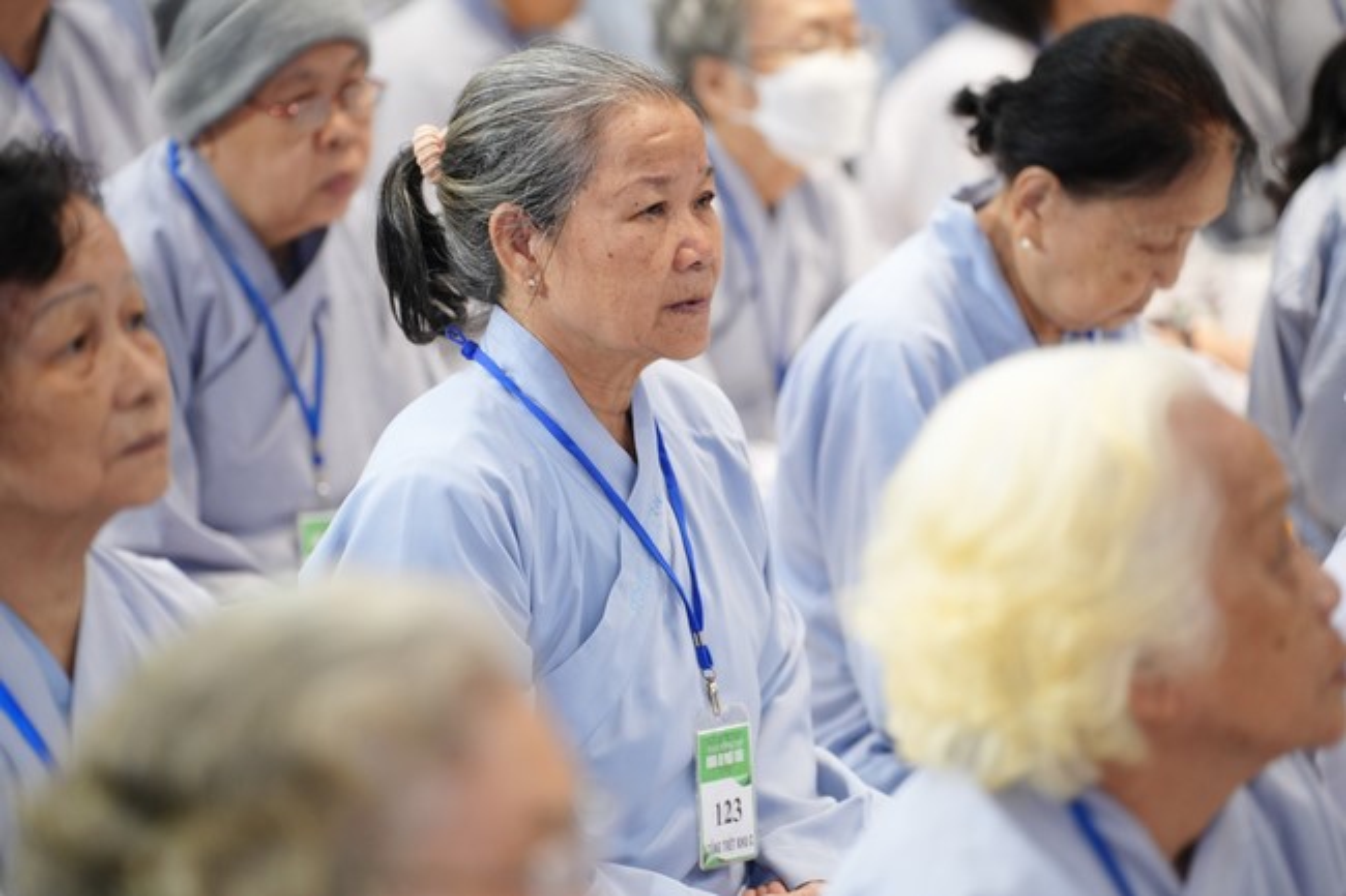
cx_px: 673
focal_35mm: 150
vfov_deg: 9.1
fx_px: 5607
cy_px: 448
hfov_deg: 13.7
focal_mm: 150
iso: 2000
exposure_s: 1/100
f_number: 2.8
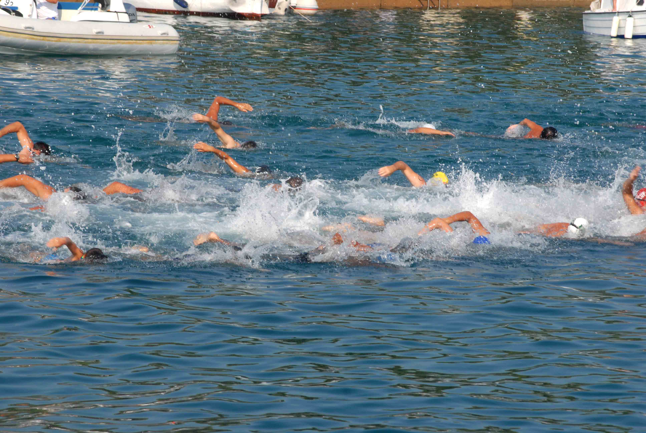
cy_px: 216
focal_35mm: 218
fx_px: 3908
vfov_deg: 6.3
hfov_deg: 9.5
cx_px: 323
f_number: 11
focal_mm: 145
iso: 250
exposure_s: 1/320
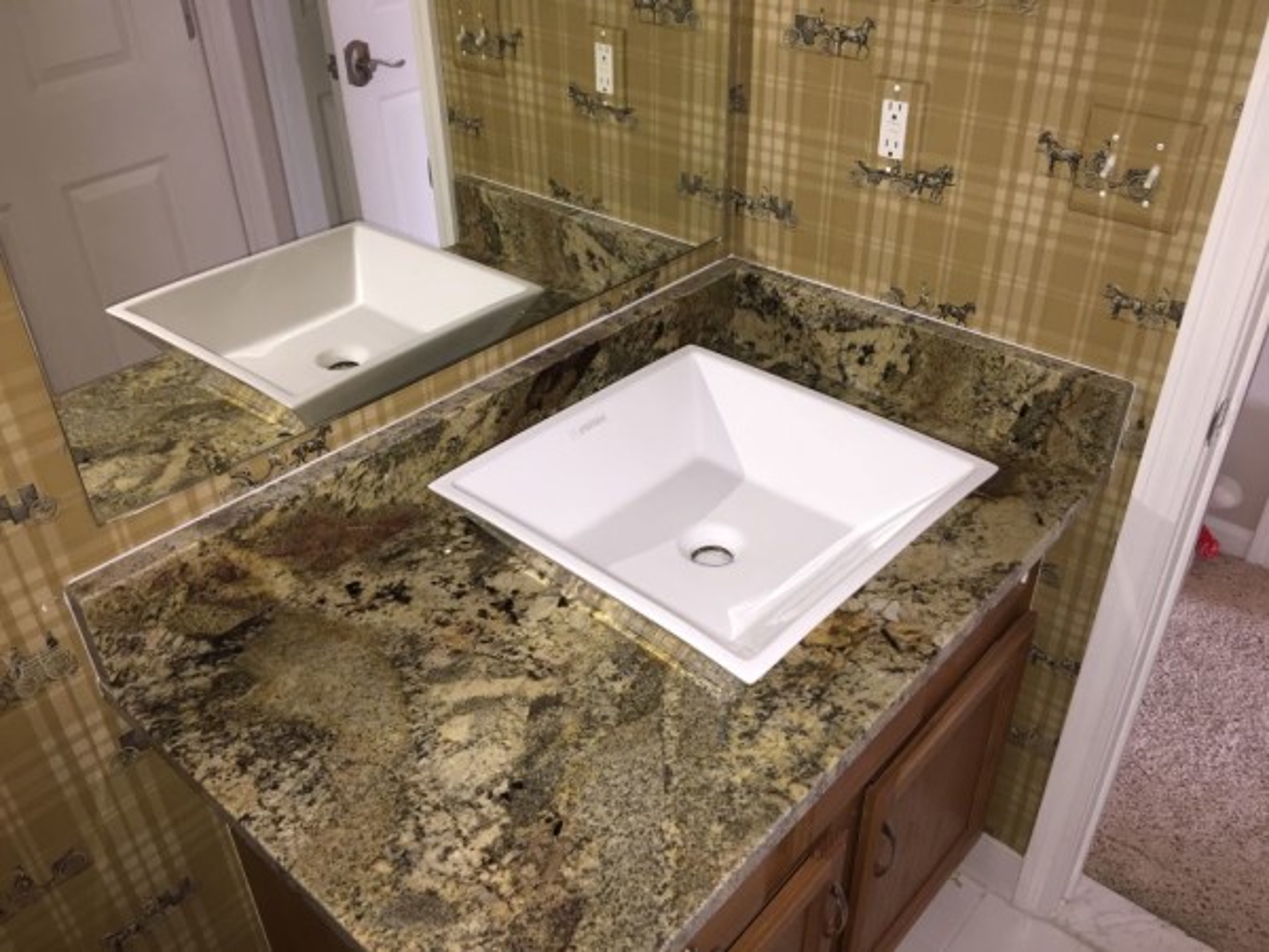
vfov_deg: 48.2
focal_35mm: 29
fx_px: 1063
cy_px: 476
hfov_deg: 61.7
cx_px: 634
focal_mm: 4.15
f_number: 2.2
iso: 100
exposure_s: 1/16
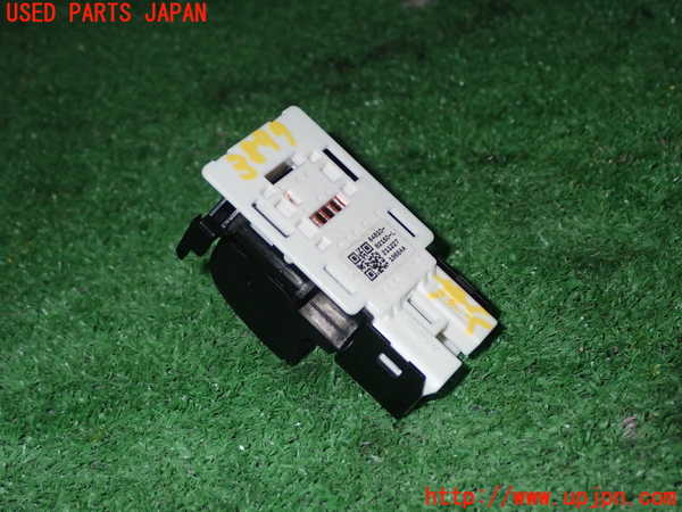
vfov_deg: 23.7
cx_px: 341
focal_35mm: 62
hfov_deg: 31.2
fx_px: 1222
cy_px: 256
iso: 400
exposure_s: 1/60
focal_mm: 11.09
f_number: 10
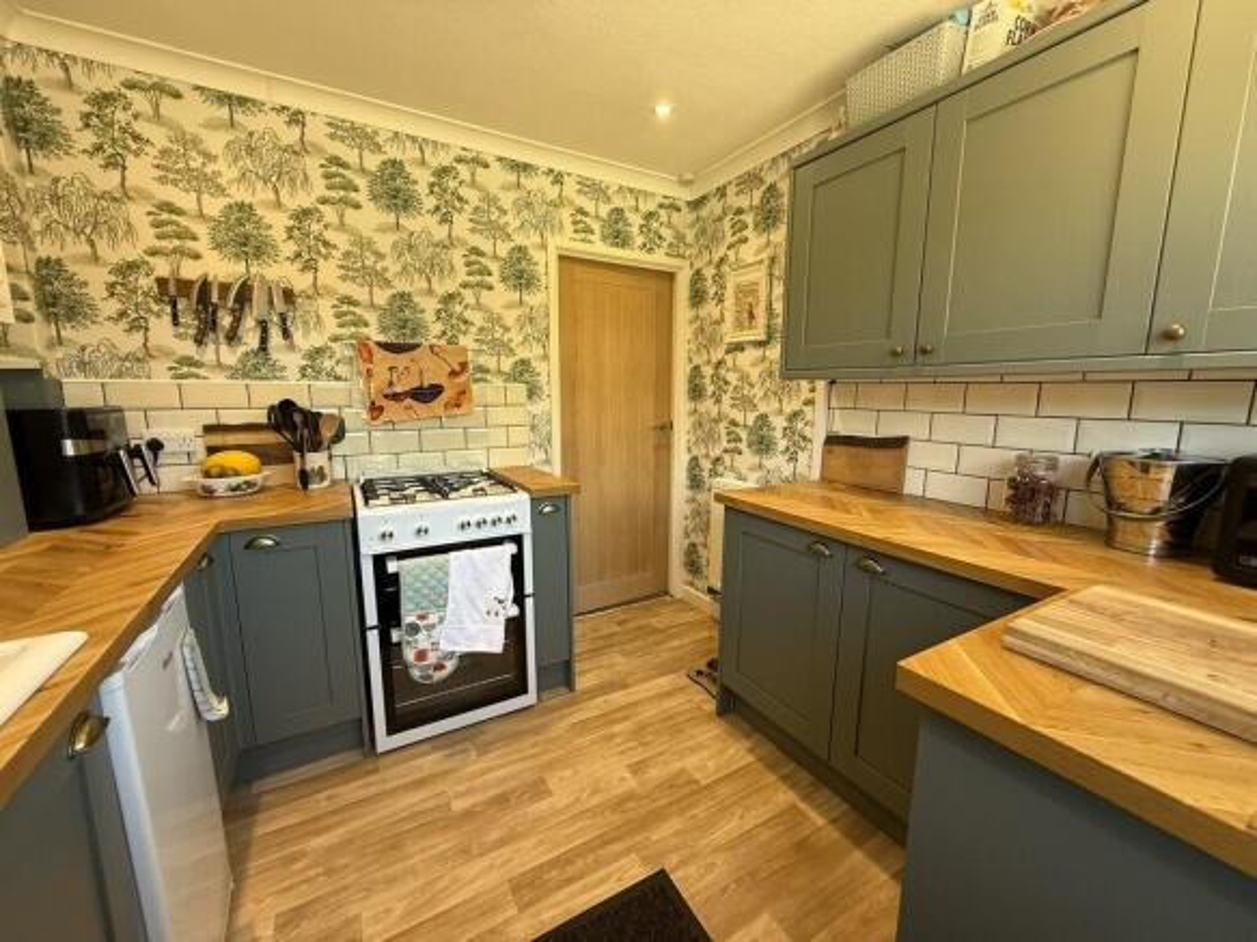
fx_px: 508
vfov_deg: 85.7
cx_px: 628
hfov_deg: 102.1
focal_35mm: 14
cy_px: 471
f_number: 2.2
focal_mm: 2.22
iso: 160
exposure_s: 1/99
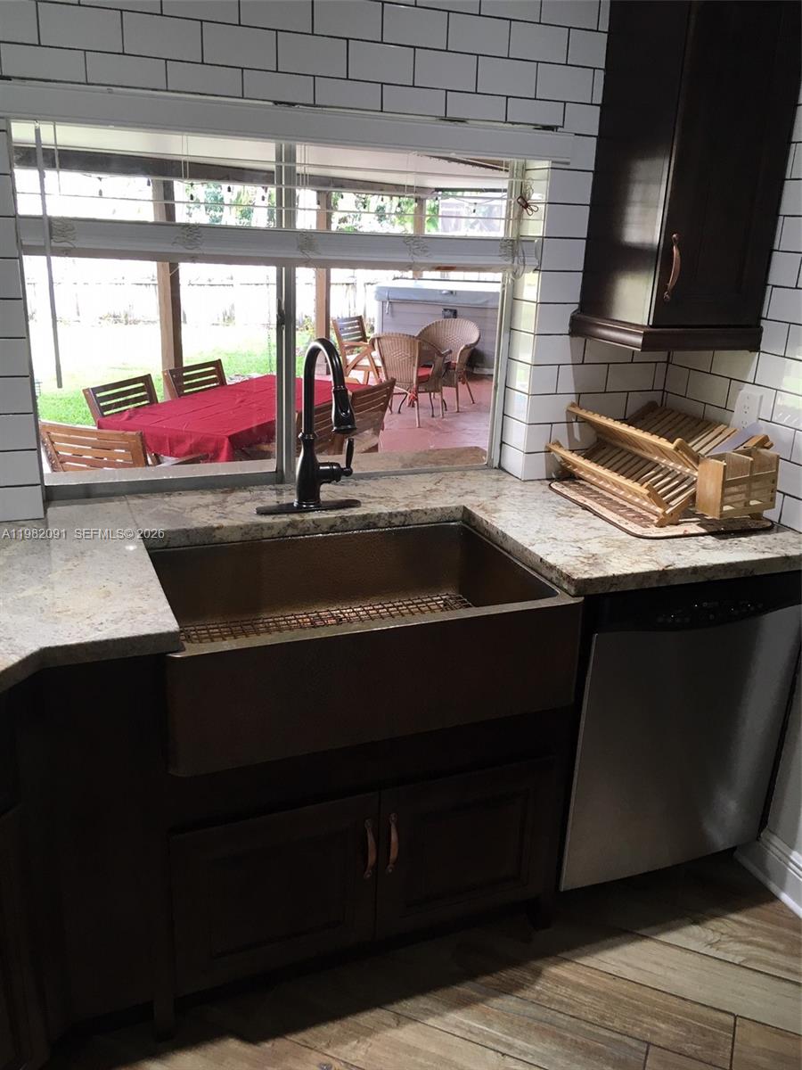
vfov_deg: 61.7
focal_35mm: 29
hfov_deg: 48.2
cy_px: 535
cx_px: 401
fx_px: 896
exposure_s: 1/30
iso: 32
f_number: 2.2
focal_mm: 4.15
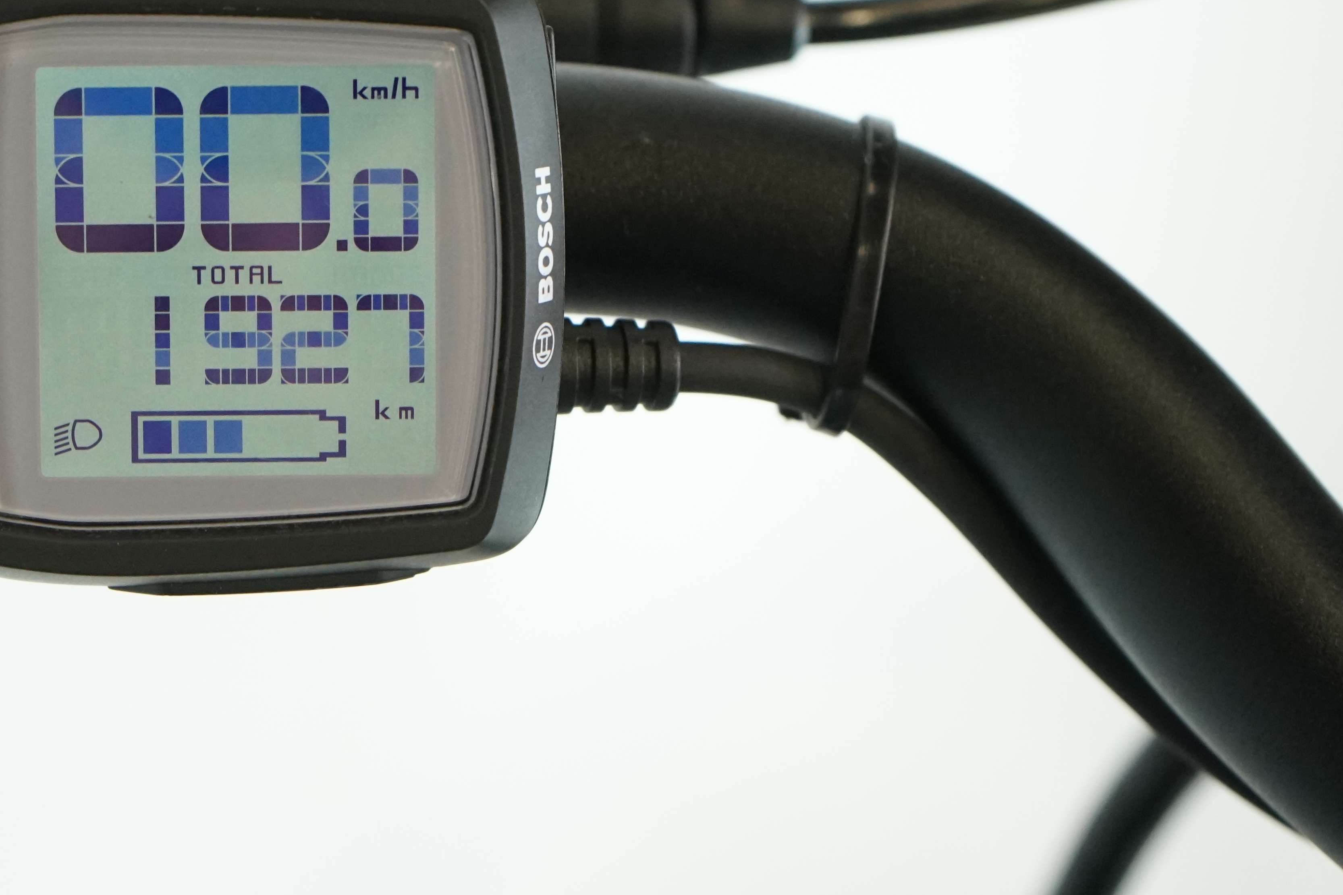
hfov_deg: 22.2
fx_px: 3357
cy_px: 269
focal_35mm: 90
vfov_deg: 15.1
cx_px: 222
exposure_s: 1/200
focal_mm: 50
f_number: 6.3
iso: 2500
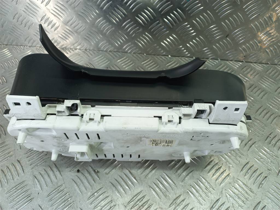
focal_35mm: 25
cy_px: 105
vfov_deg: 54.9
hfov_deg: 69.4
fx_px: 202
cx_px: 140
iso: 64
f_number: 1.8
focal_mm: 4.6
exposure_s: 1/50
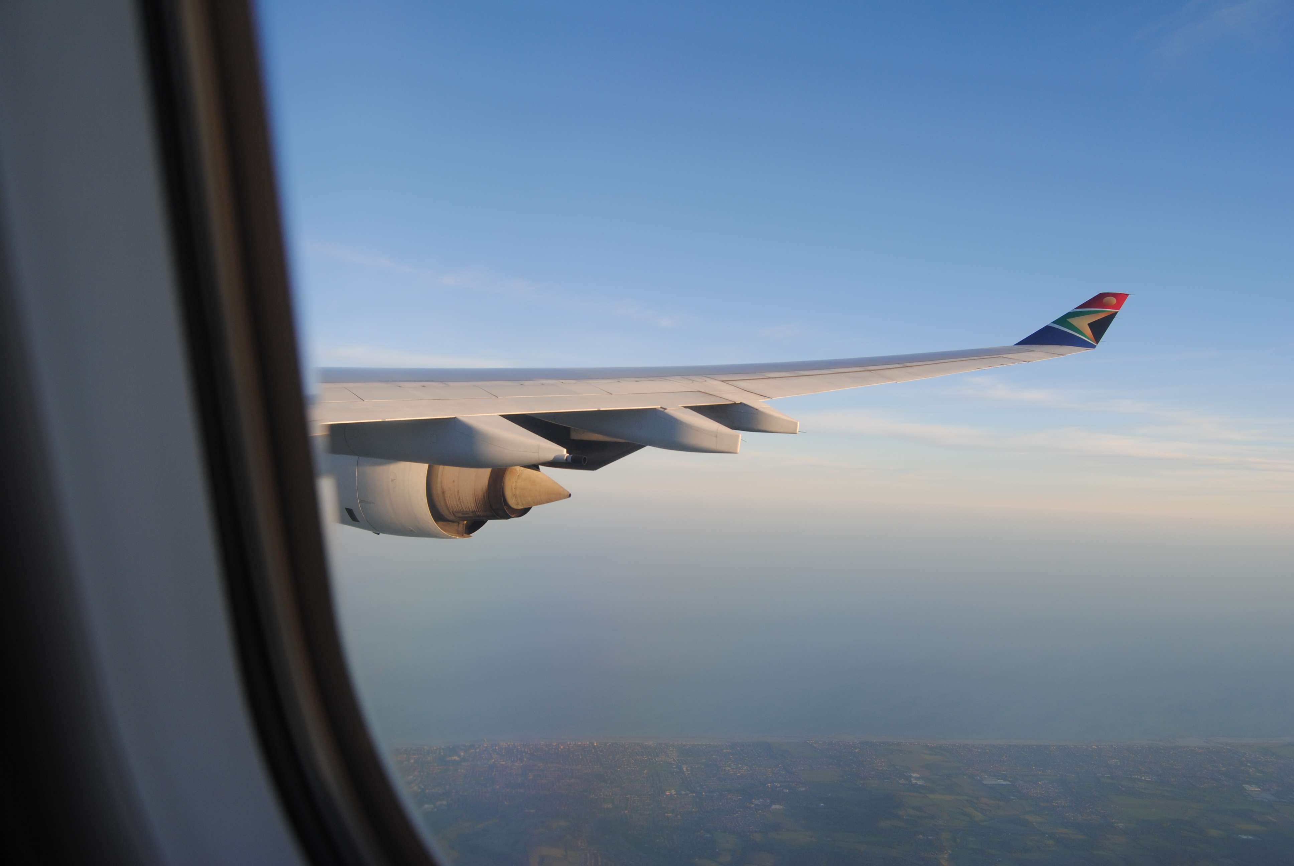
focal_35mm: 27
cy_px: 433
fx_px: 972
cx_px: 647
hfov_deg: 67.3
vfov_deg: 48.0
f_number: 6.3
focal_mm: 18
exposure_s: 1/160
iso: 100
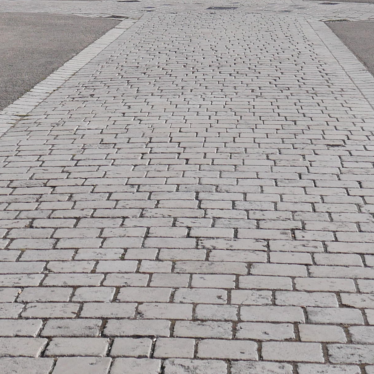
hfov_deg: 18.4
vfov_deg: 17.4
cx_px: 114
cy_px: -109
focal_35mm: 94
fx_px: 1149
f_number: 9
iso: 200
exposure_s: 1/640
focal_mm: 14
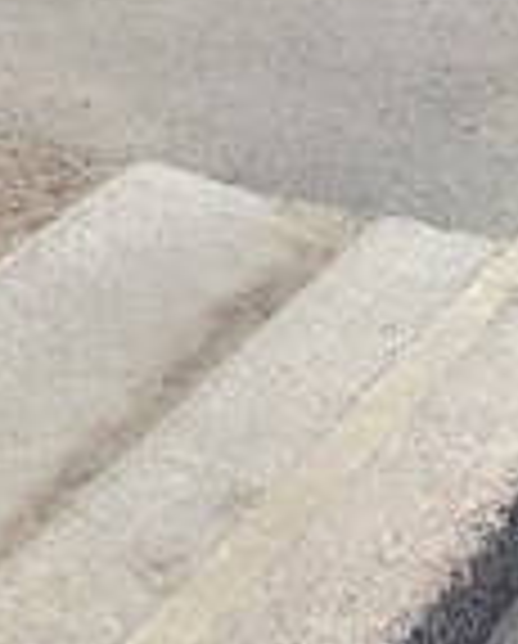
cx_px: -1171
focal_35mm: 157
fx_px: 2999
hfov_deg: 8.1
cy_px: -865
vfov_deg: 10.6
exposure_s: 1/230
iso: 25
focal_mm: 5.23
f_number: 1.8
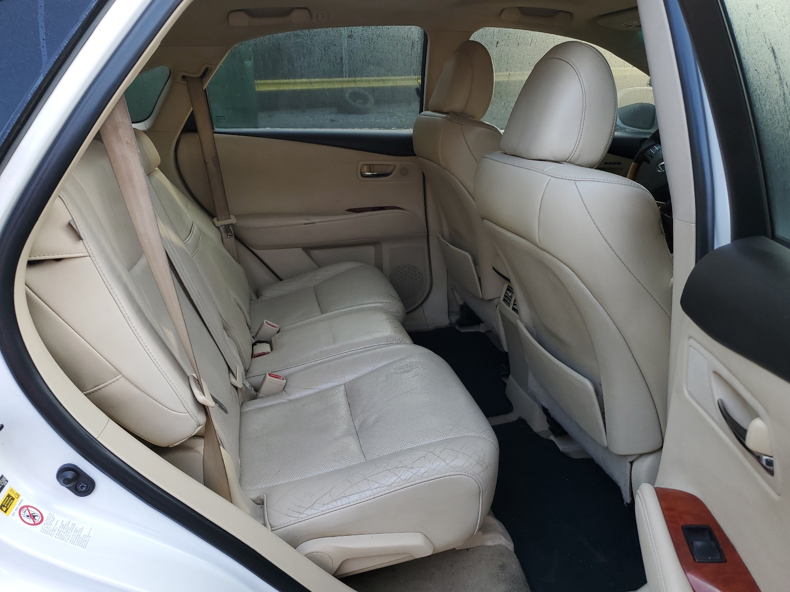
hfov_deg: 67.3
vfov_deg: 53.1
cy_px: 296
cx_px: 395
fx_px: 593
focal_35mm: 26
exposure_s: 1/175
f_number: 1.5
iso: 50
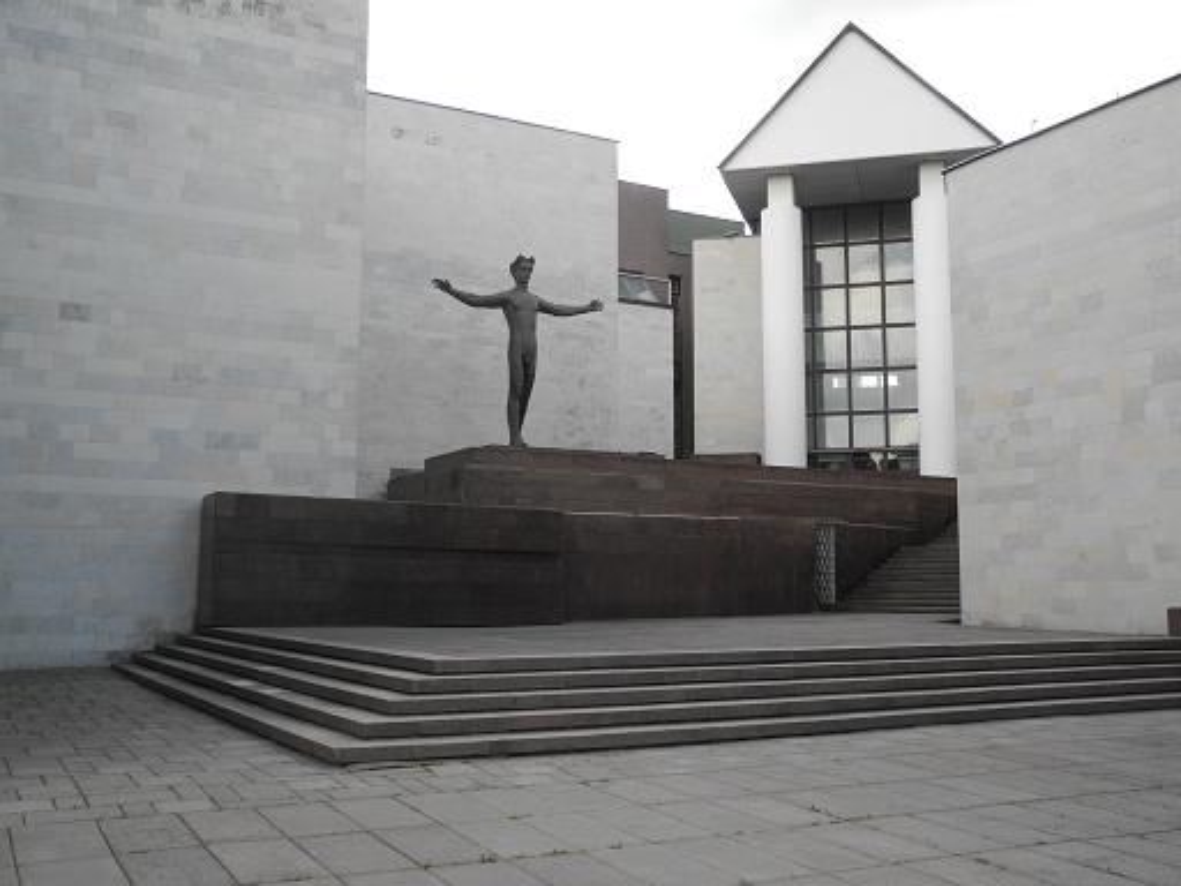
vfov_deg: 37.7
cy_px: 443
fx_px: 1296
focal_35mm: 38
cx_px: 590
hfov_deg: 49.0
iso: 100
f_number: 3.2
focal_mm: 8.1
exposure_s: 1/400
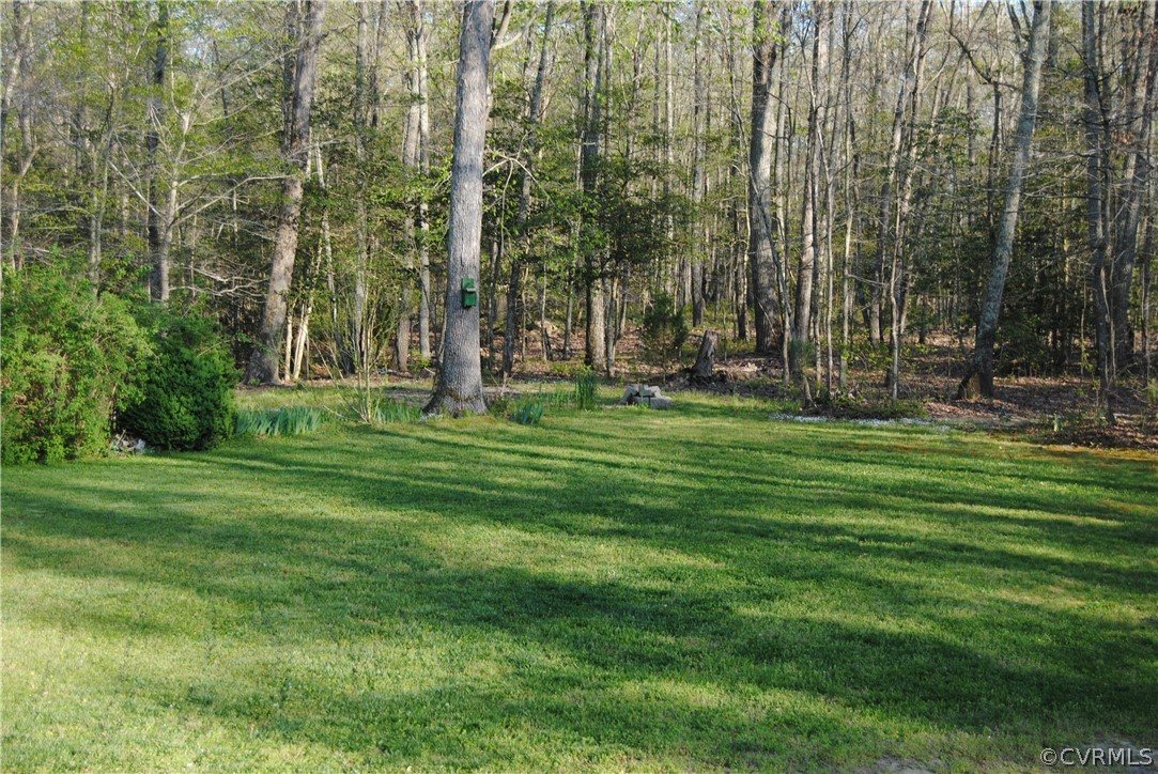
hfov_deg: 35.0
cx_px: 579
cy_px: 387
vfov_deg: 23.8
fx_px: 1835
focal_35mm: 57
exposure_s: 1/125
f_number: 5.6
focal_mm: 38
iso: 100
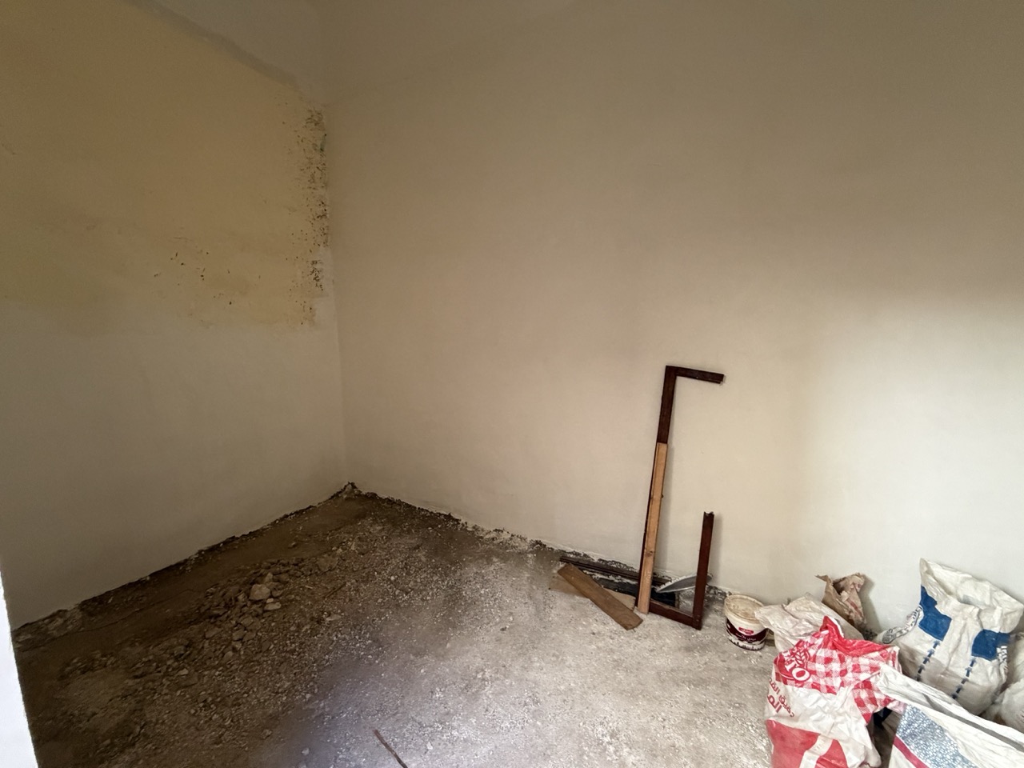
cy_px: 384
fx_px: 414
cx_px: 512
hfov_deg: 102.1
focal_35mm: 14
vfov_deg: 85.7
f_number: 2.2
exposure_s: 1/60
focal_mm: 2.22
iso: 500
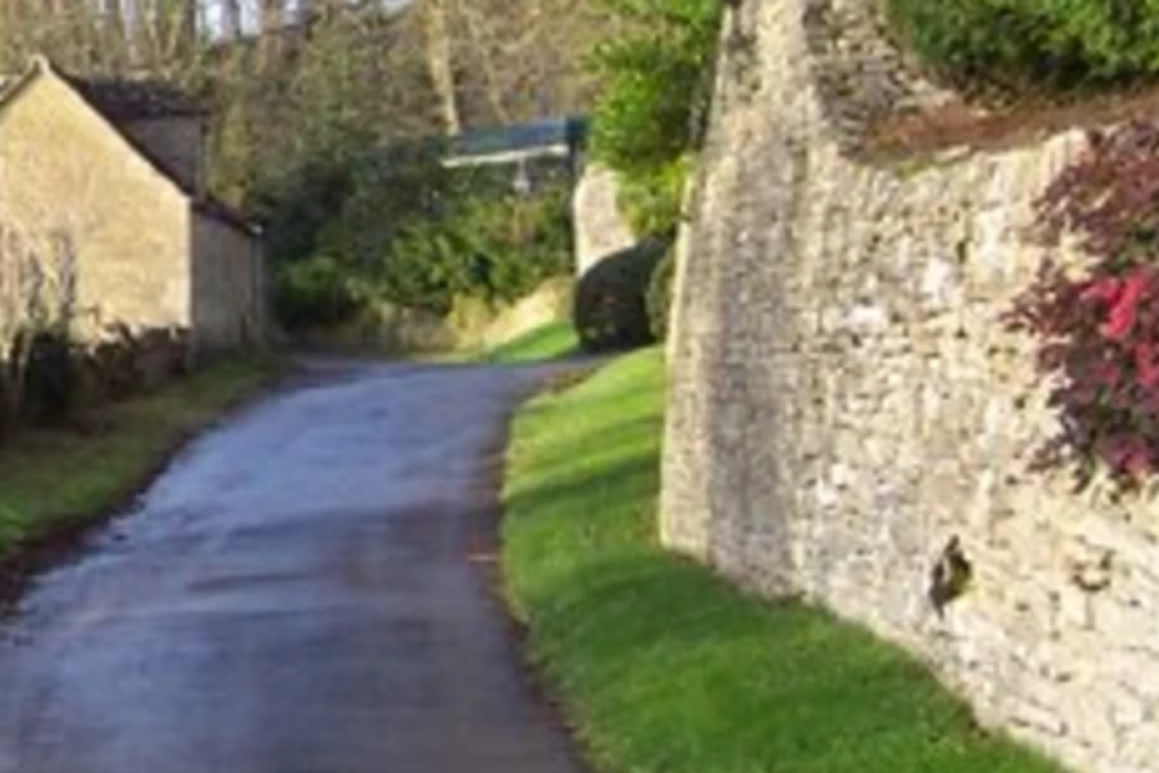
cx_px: -381
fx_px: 3413
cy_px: 431
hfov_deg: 17.9
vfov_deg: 12.9
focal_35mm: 106
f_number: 2.8
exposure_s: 1/180
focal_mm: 8
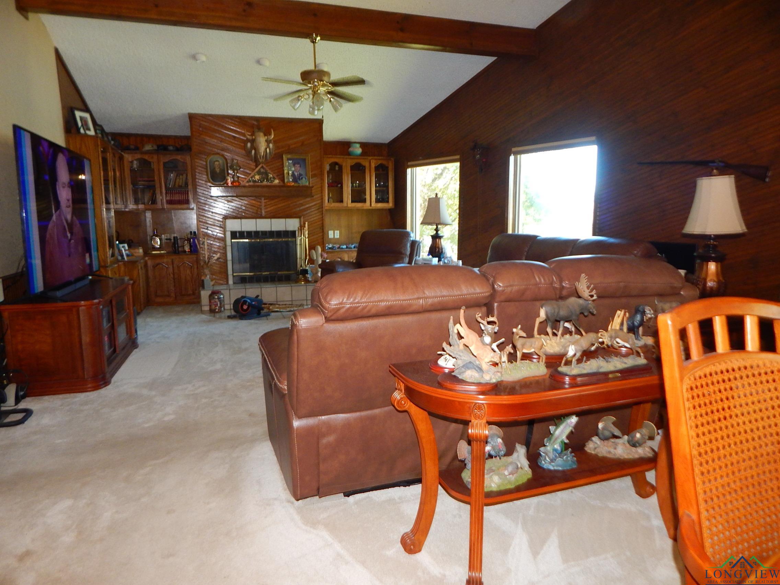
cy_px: 292
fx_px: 496
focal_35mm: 22
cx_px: 390
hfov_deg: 76.4
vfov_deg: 61.1
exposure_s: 1/30
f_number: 3
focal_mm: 4
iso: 220
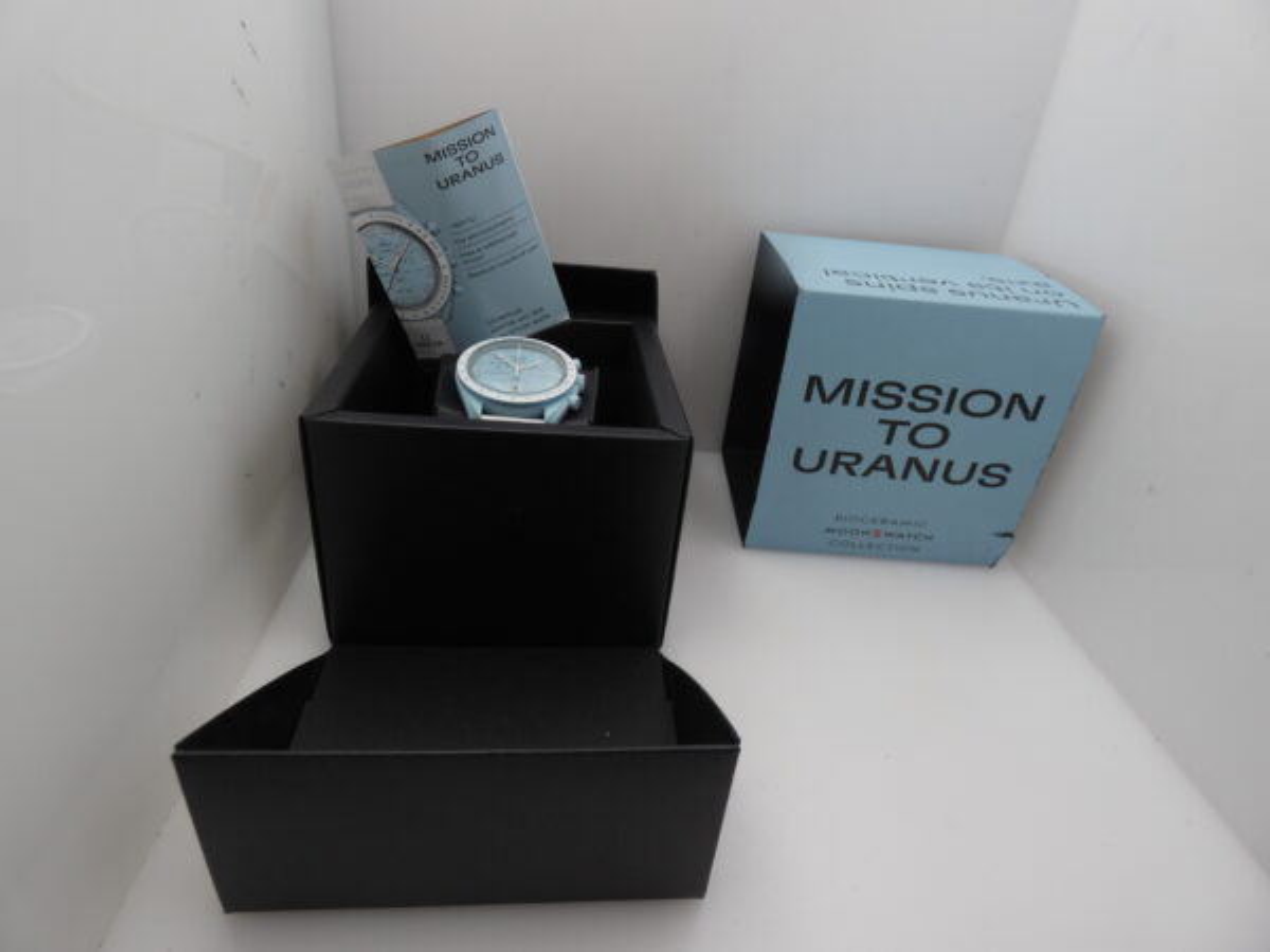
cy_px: 476
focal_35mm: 20
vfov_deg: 66.0
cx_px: 635
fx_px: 734
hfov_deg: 81.7
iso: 80
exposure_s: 1/200
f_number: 2.8
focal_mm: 3.6
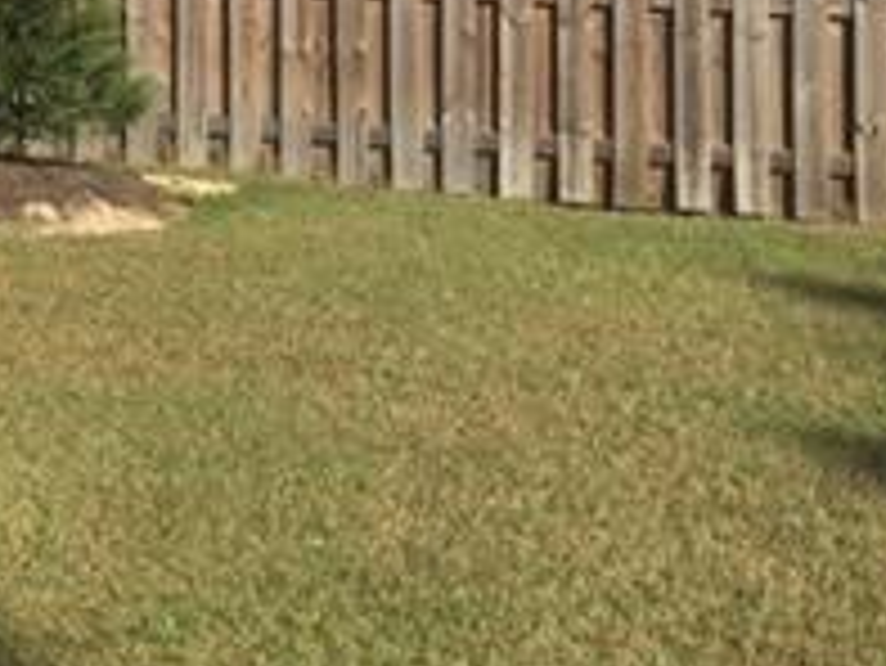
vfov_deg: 15.3
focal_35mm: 94
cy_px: -72
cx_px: 13
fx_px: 2407
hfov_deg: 20.2
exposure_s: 1/2326
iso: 32
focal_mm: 4.15
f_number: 2.2
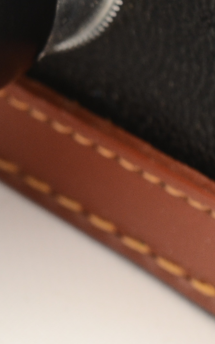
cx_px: -345
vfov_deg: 7.7
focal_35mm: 274
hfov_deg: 4.7
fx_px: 2568
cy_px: 124
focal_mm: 52
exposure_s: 1/60
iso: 320
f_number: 10
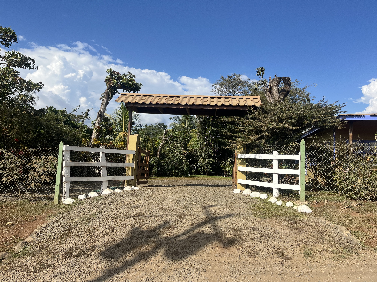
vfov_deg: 53.1
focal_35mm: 26
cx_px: 188
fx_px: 283
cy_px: 141
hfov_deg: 67.3
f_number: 1.6
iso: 50
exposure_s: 1/4310
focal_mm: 5.1
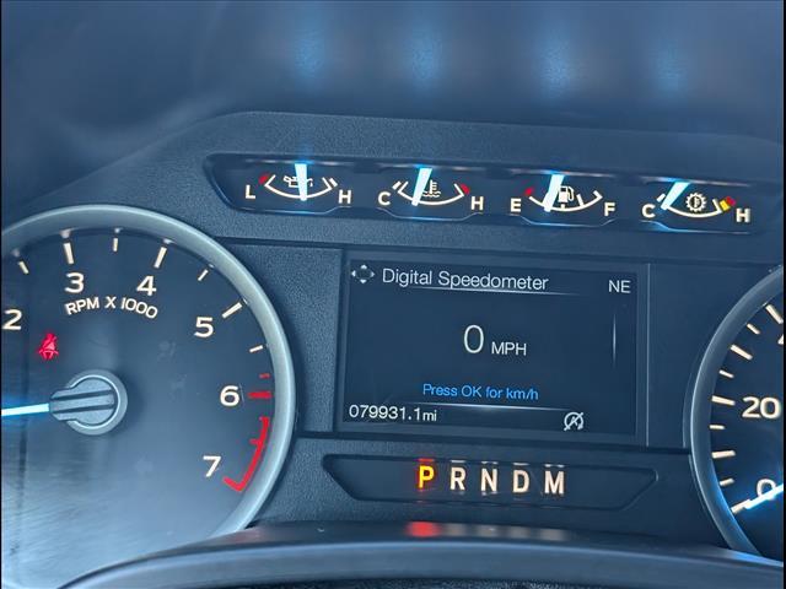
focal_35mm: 49
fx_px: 1113
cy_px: 294
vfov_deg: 29.7
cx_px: 393
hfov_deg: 38.9
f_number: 1.68
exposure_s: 1/435
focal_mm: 6.9
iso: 466
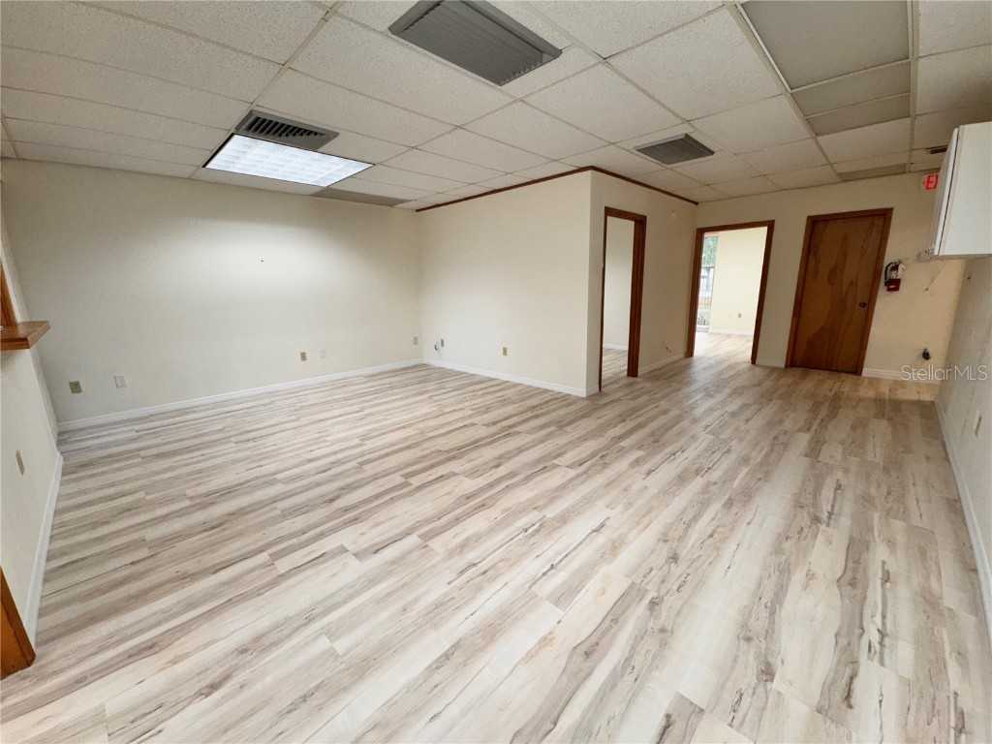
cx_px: 496
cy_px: 372
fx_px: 401
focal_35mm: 14
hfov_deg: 102.1
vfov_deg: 85.7
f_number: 2.2
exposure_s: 1/120
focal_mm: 2.22
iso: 64
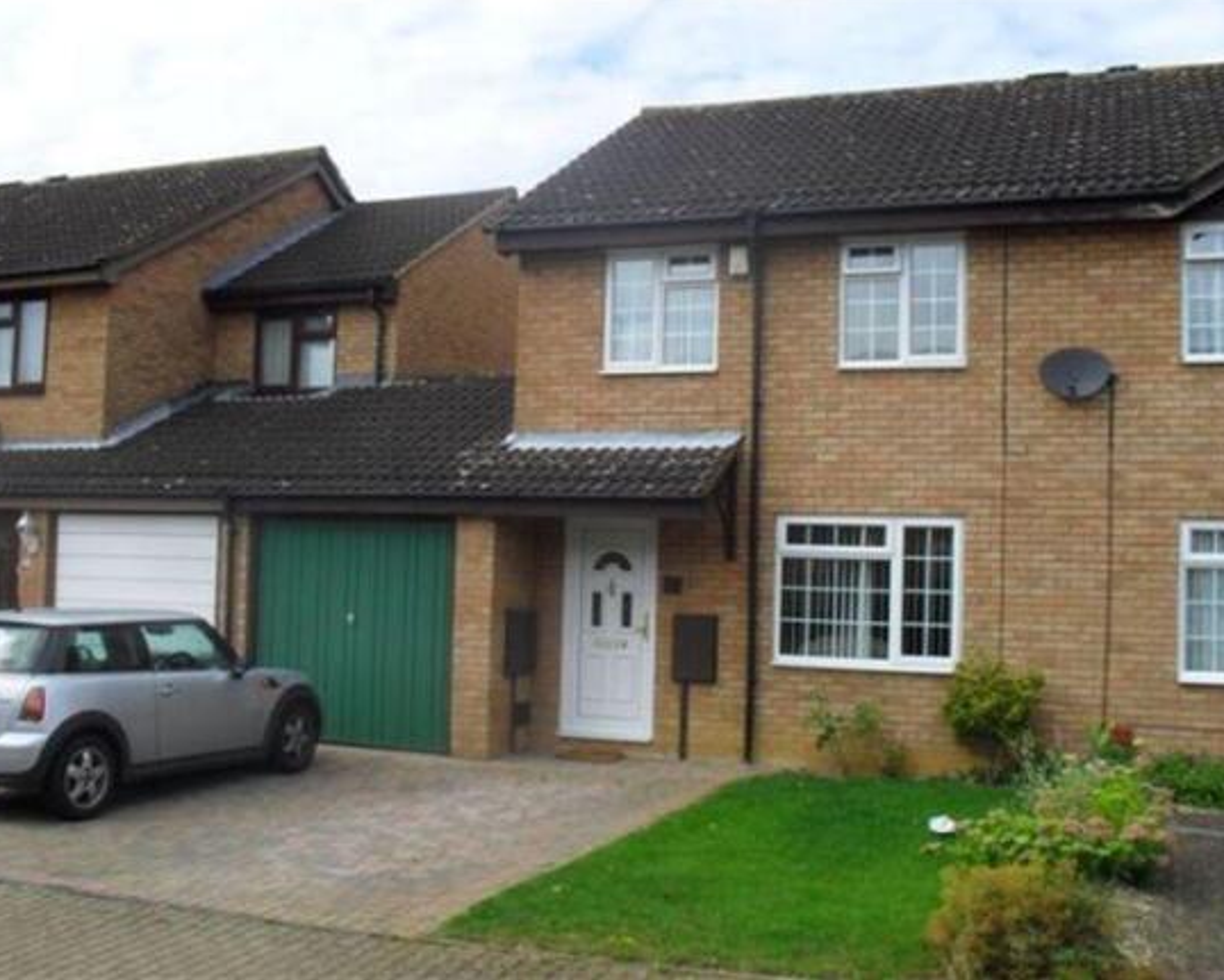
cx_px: 599
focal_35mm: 37
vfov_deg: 40.2
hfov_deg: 49.1
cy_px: 485
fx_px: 1341
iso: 100
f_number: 8.4
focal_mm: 6.3
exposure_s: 1/125
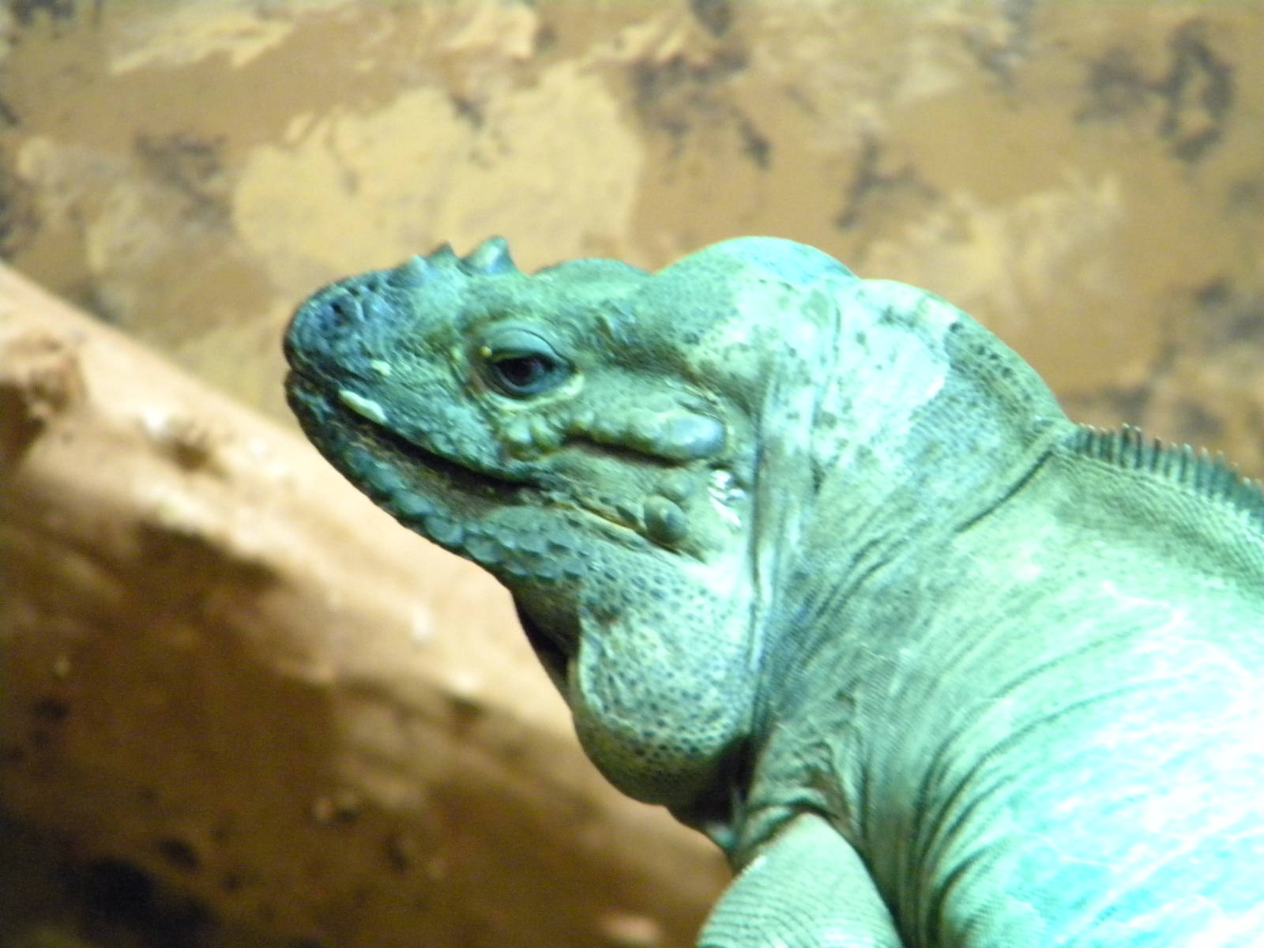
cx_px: 632
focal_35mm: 414
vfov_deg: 3.6
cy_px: 474
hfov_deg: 4.8
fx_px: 15117
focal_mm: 75
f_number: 5.4
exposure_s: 1/22
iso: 800
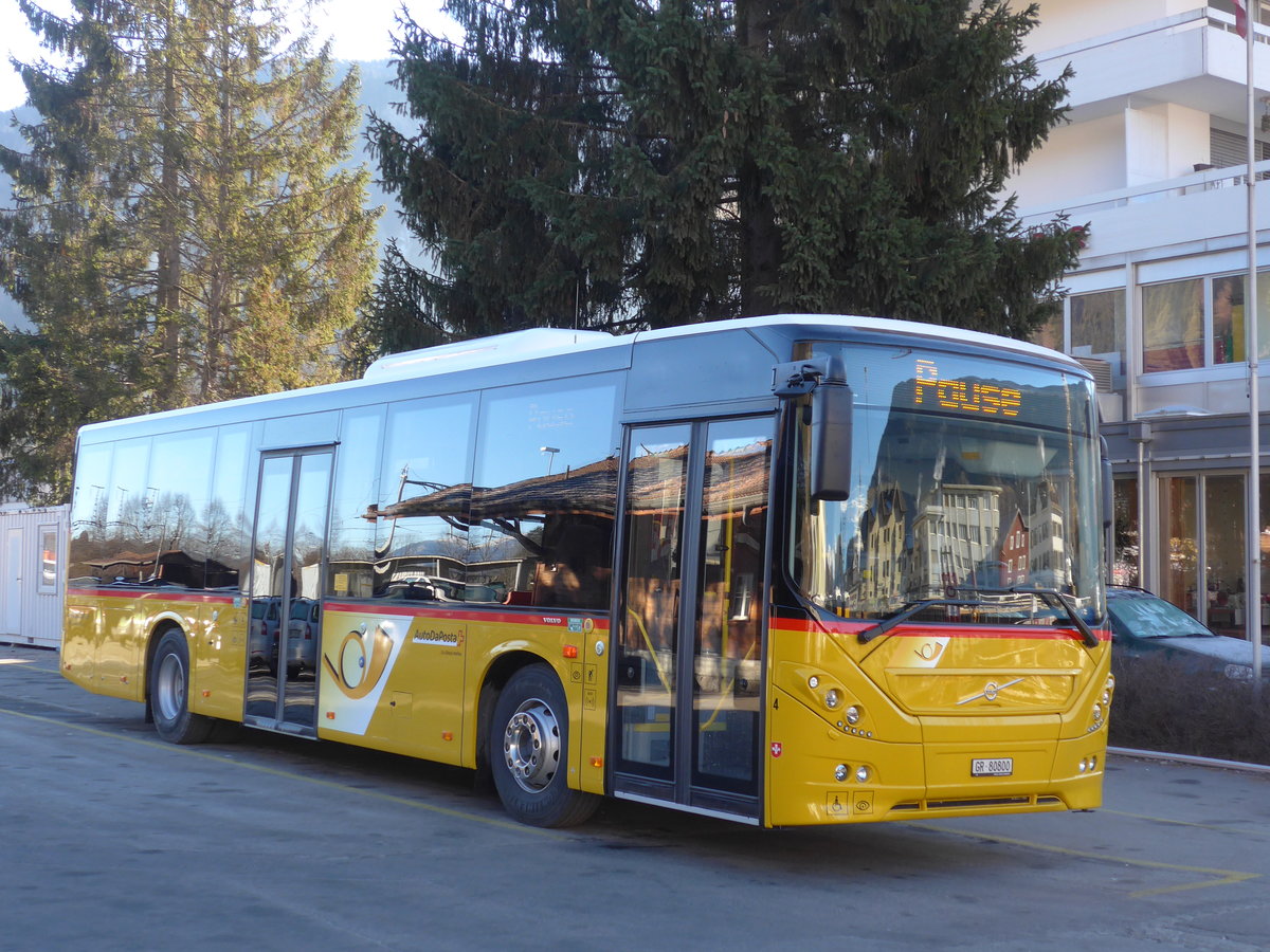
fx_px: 1798
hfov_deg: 38.9
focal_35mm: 49
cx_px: 635
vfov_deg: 29.7
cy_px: 476
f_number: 3.2
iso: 160
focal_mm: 10.1
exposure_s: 1/250
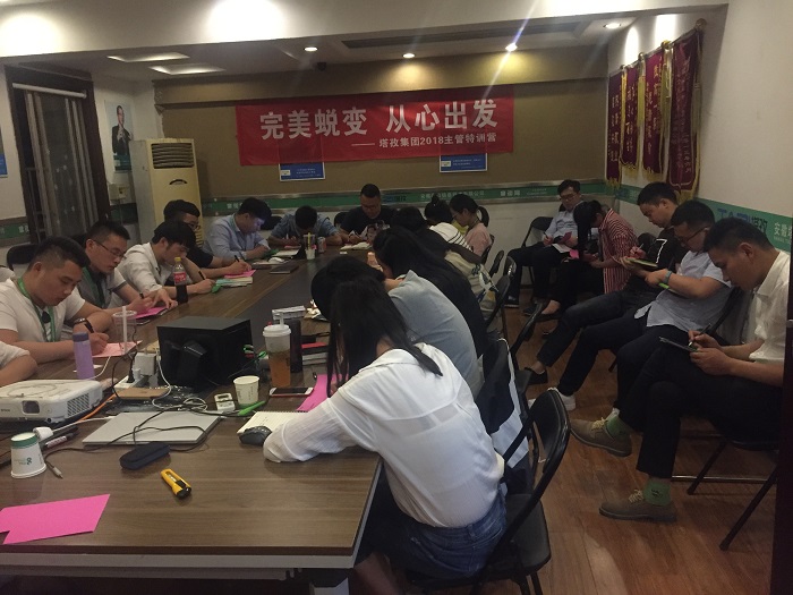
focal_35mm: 29
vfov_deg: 48.2
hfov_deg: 61.7
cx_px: 396
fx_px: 664
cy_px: 298
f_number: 2.2
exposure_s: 1/33
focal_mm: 4.15
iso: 640
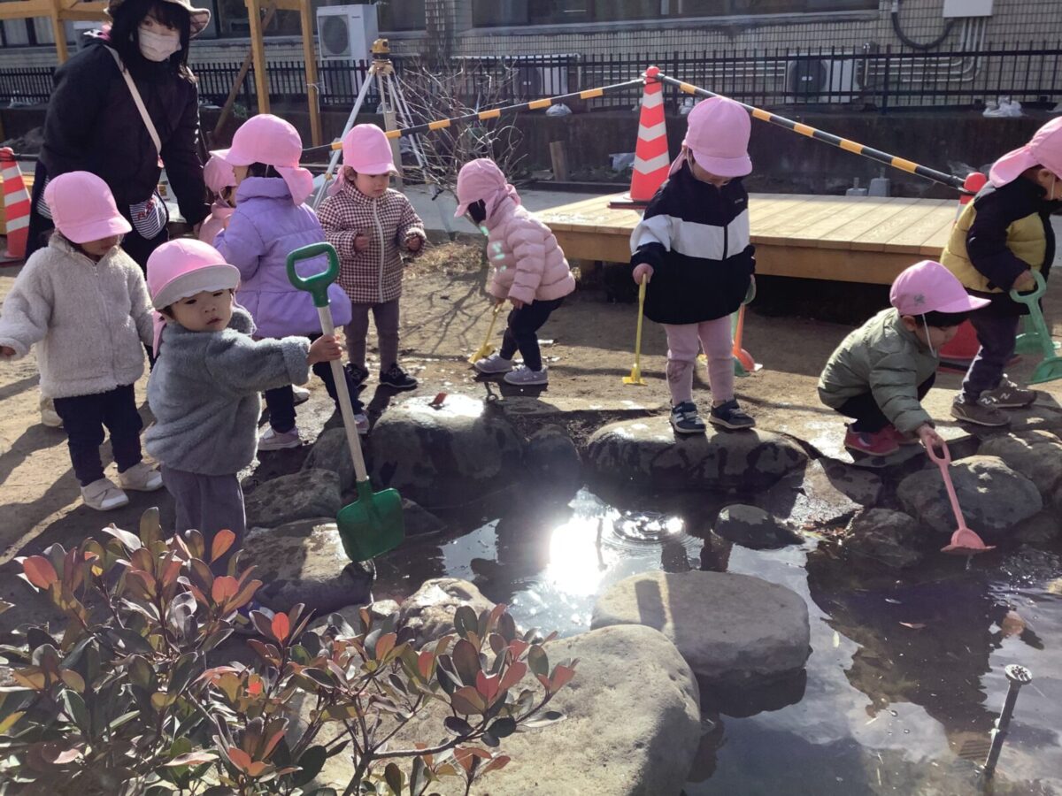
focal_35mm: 31
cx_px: 531
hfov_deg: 58.4
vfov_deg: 45.4
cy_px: 398
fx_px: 951
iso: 25
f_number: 2.4
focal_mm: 3.3
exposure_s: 1/926
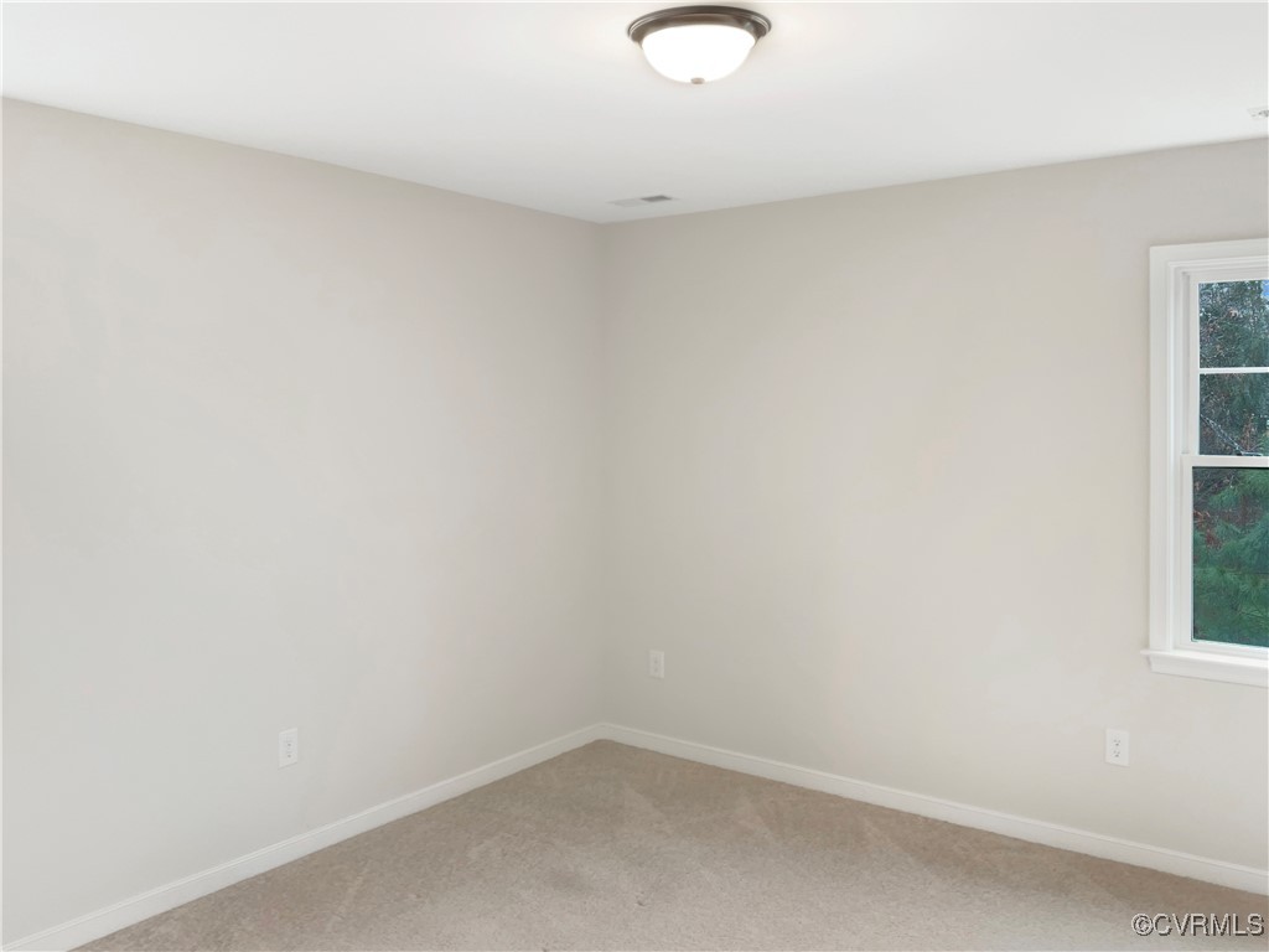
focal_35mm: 29
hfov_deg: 61.7
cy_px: 476
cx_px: 634
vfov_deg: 48.2
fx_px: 1063
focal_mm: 3
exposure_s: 1/14
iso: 16
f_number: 1.8
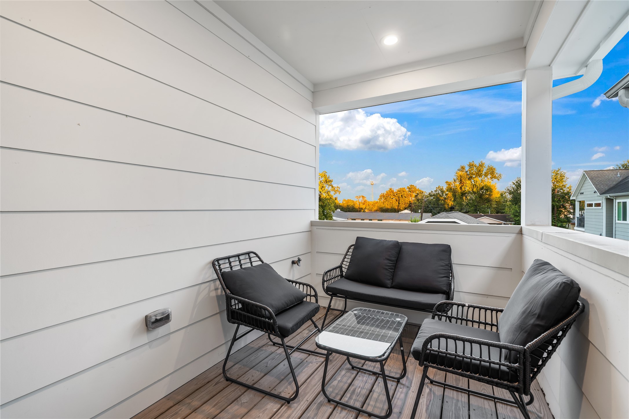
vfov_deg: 73.7
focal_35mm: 16
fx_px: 280
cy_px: 210
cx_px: 314
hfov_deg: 96.7
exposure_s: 1/3
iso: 200
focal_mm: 16
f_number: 9
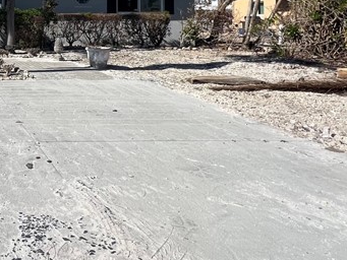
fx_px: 391
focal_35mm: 39
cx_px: -51
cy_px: 7
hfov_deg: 38.1
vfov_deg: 34.0
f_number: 1.8
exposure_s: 1/2481
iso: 32
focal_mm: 1.57
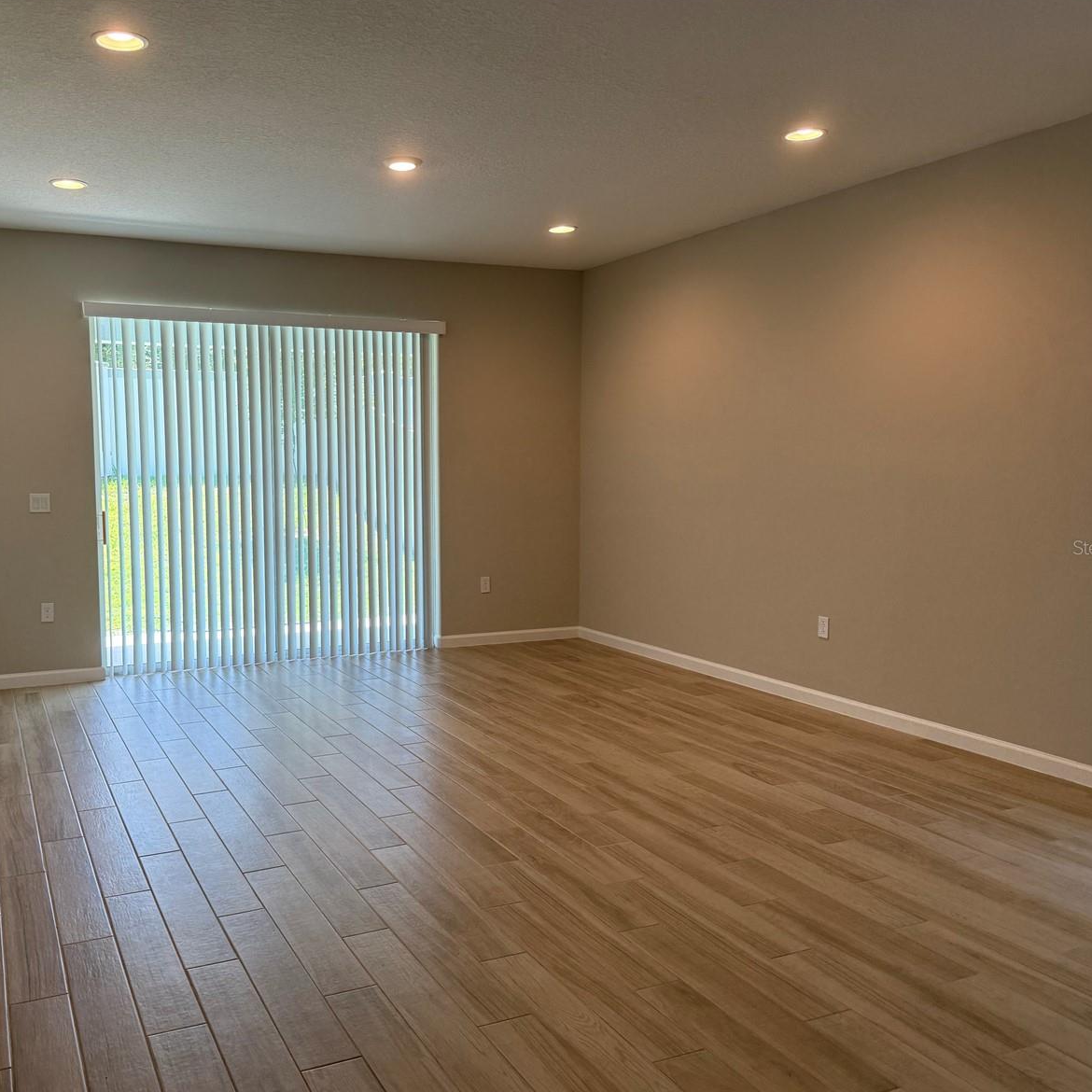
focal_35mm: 29
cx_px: 414
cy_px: 547
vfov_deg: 55.6
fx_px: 1035
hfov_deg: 55.0
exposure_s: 1/185
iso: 125
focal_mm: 6.76
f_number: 1.78
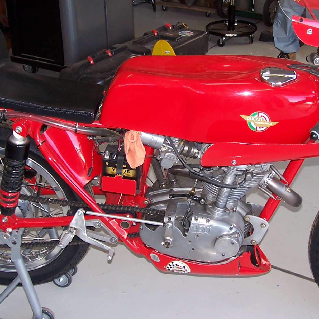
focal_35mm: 64
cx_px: 199
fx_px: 667
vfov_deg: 26.9
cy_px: 160
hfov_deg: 26.8
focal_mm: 6.3
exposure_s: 1/60
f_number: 2.8
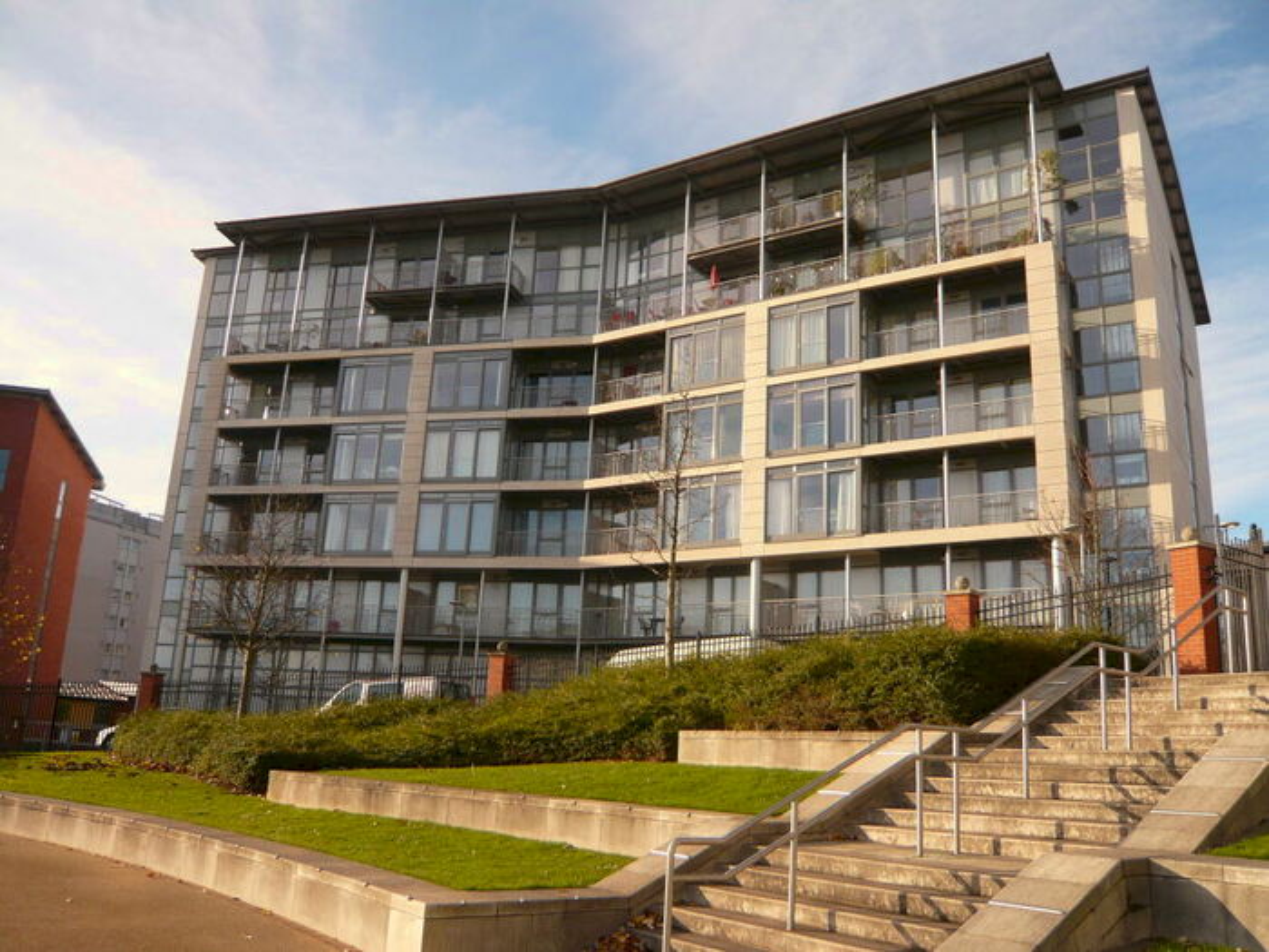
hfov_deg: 63.4
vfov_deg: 49.7
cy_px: 476
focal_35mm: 28
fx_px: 1026
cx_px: 634
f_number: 2.8
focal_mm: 4.6
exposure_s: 1/640
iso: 100
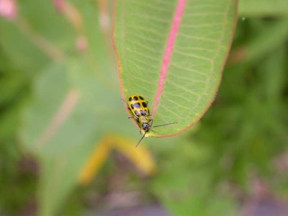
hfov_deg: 25.0
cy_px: 108
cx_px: 144
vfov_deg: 18.9
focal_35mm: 78
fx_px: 649
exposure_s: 1/79.1
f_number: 5.6
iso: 100
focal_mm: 16.2
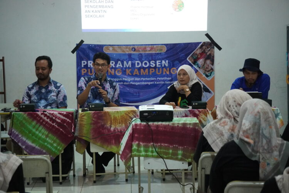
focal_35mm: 82
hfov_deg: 24.6
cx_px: 144
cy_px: 96
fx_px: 662
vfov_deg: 16.6
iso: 5000
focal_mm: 55
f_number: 4.5
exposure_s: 1/100
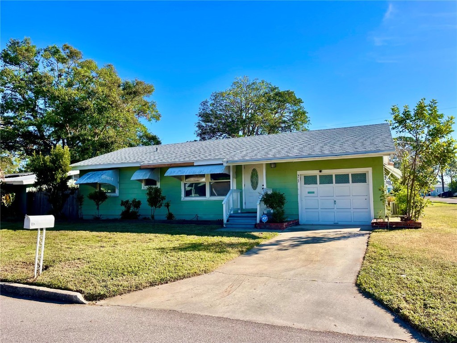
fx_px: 343
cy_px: 172
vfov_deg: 53.1
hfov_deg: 67.3
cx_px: 228
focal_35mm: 26
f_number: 1.6
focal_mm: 4.2
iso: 32
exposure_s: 1/2257
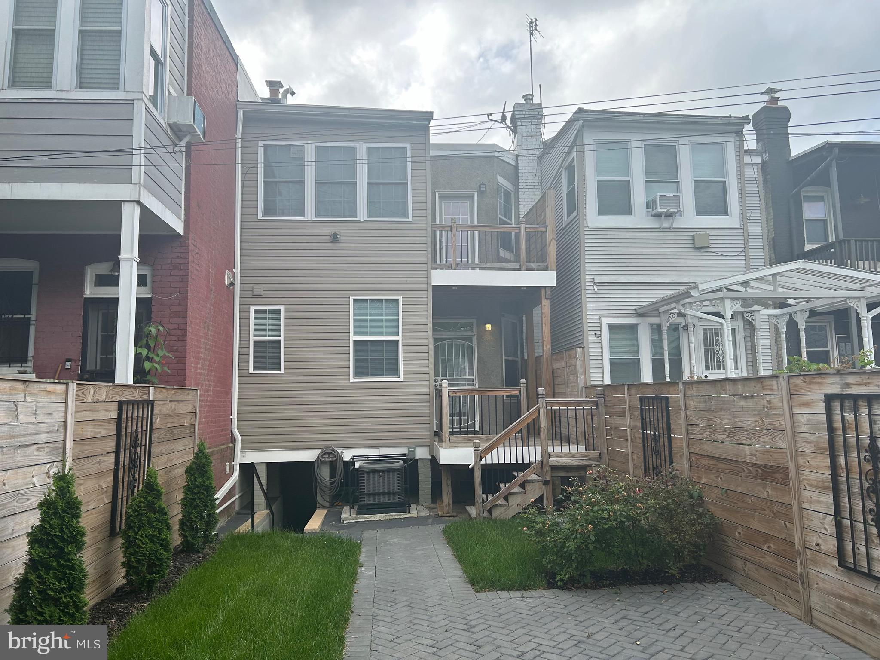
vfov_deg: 53.1
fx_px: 661
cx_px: 440
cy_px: 330
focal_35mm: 26
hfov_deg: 67.3
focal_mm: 5.7
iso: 50
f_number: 1.5
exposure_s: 1/1395
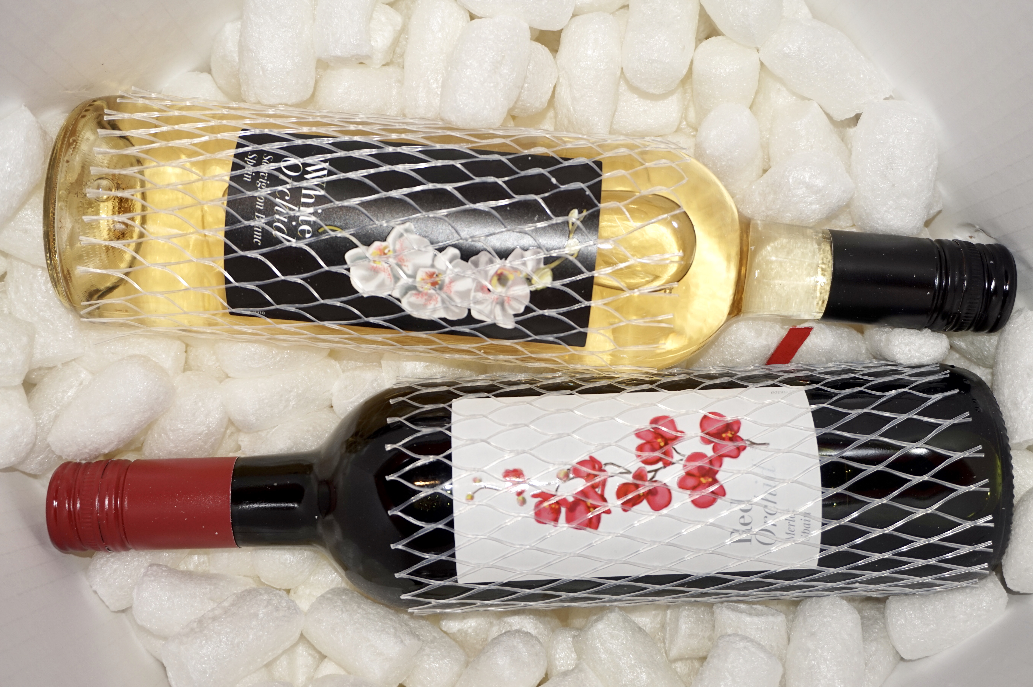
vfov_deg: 33.0
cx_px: 516
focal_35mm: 40
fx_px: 1162
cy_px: 344
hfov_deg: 47.9
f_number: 4.5
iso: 160
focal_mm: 27
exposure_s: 1/60
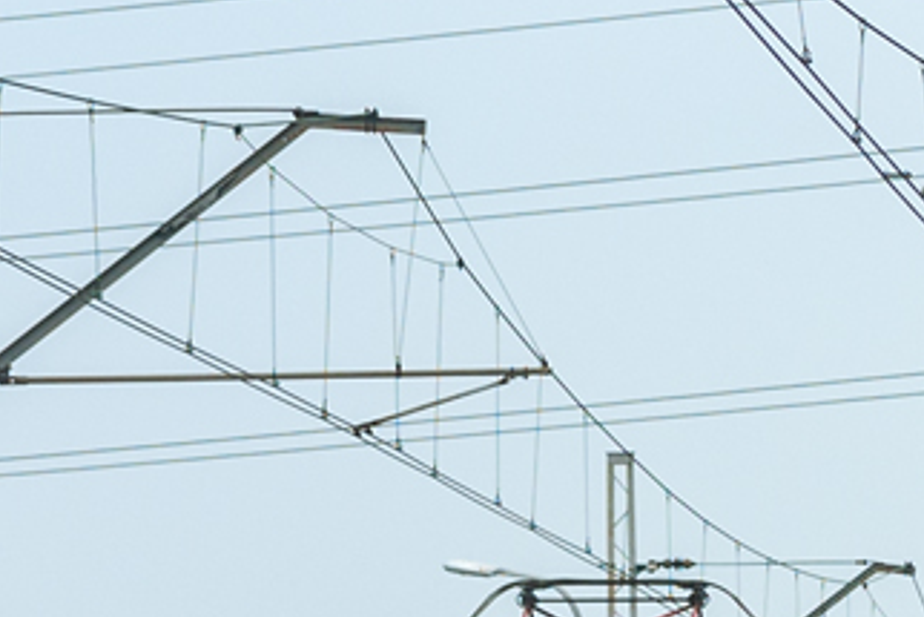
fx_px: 13378
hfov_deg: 4.0
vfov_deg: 2.6
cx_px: 915
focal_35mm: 521
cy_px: 894
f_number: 5.6
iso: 100
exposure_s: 1/250
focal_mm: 70
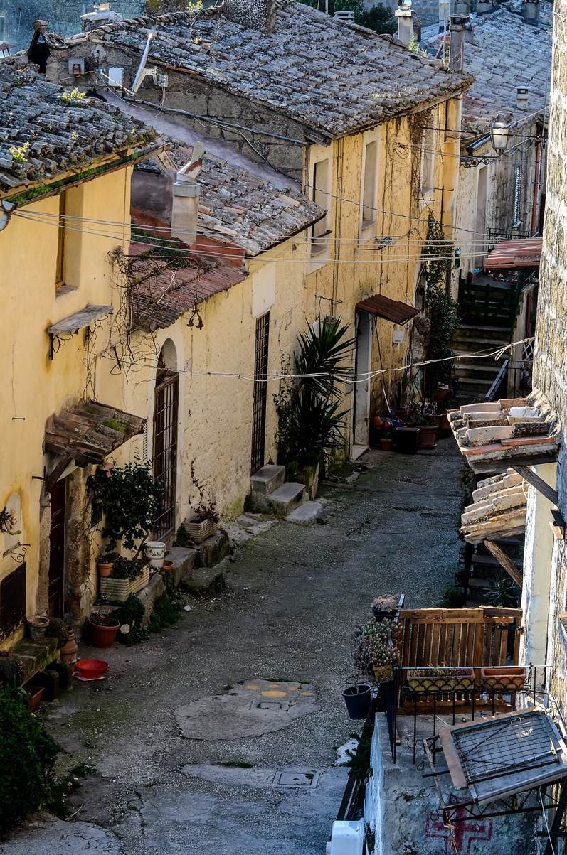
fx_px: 2491
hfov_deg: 13.0
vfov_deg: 19.5
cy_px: 428
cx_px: 284
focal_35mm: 105
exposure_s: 1/50
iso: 160
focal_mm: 70
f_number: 10
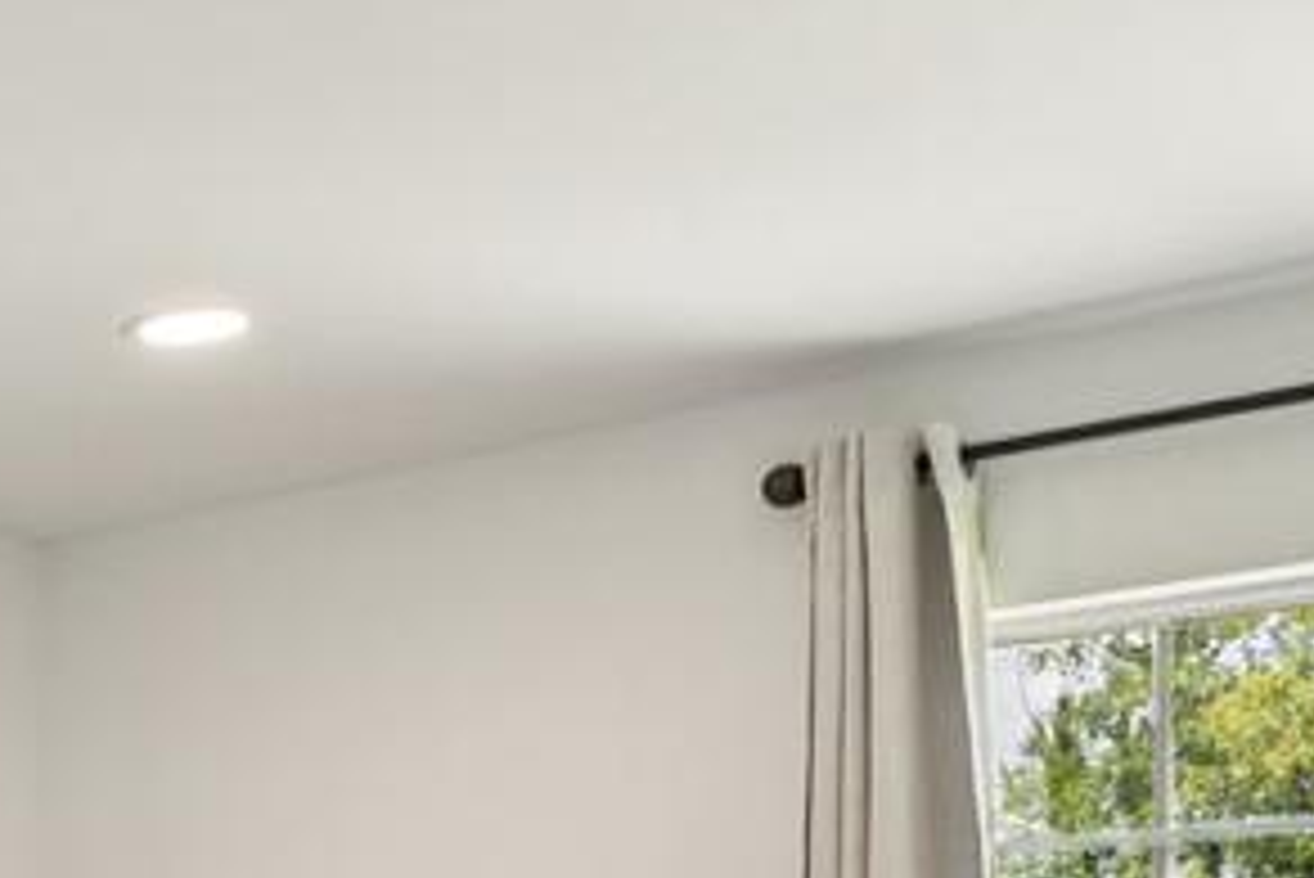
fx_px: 2885
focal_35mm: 79
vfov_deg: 16.3
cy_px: 1182
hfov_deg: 20.8
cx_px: -792
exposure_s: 1/80
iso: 400
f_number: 7.1
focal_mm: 16
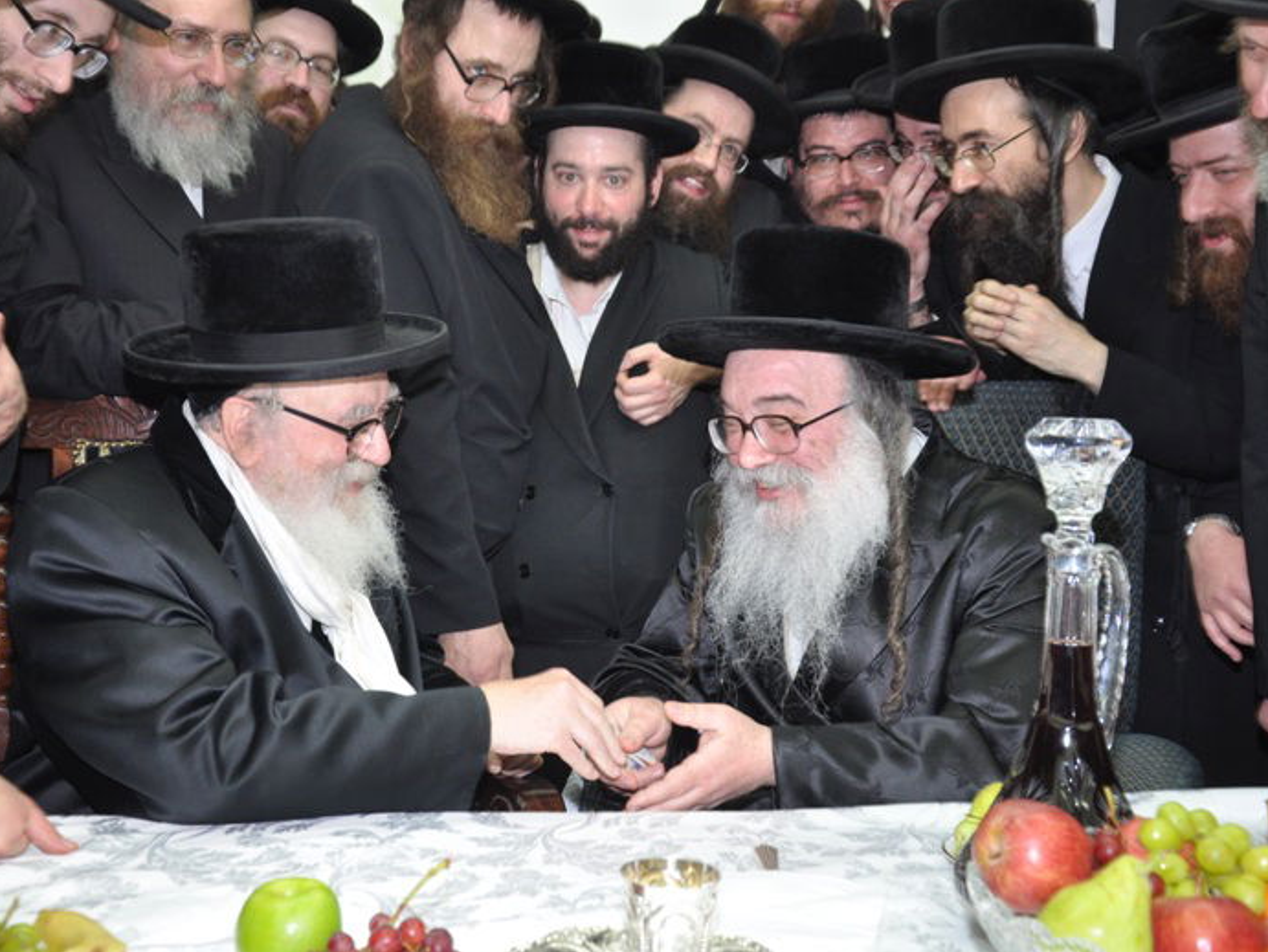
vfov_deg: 29.1
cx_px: 549
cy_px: 470
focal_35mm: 50
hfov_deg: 38.1
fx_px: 1832
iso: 500
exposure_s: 1/60
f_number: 4.5
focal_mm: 30
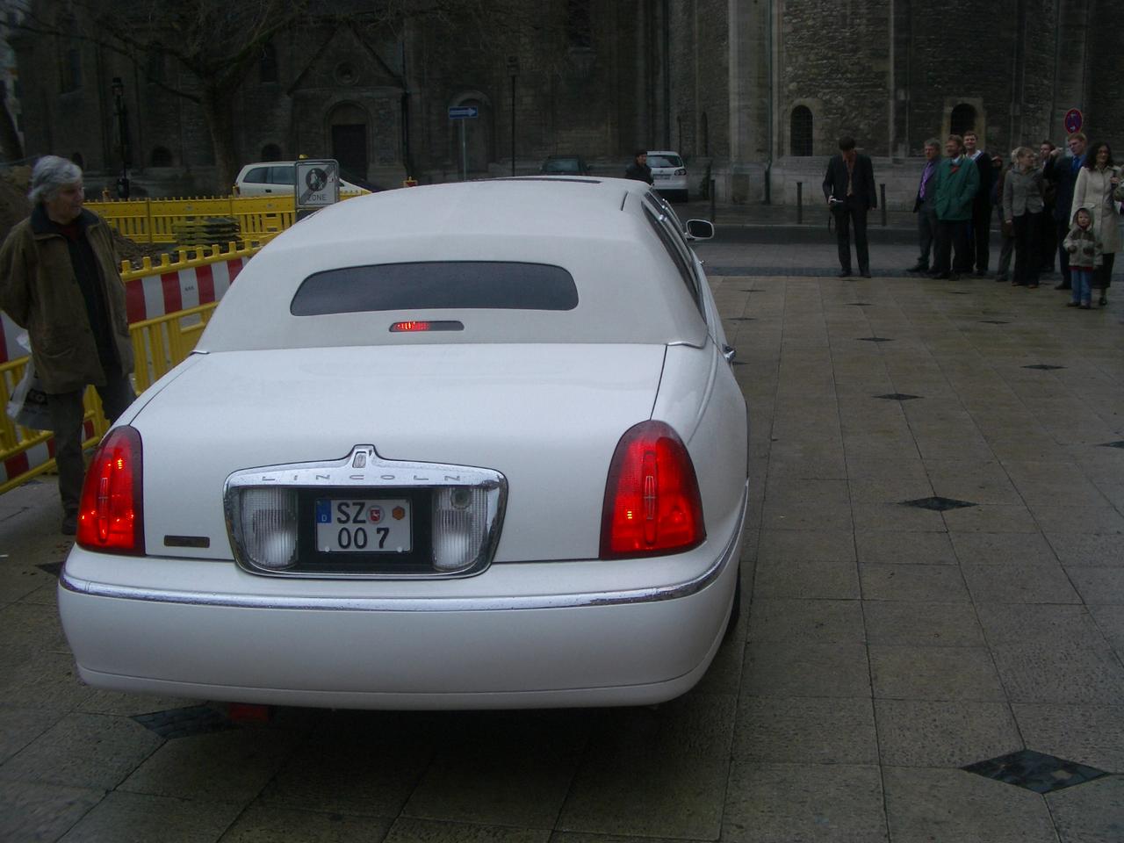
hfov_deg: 52.6
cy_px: 422
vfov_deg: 40.7
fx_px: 1136
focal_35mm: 35
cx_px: 562
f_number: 4.3
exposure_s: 1/250
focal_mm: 5.8
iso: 50
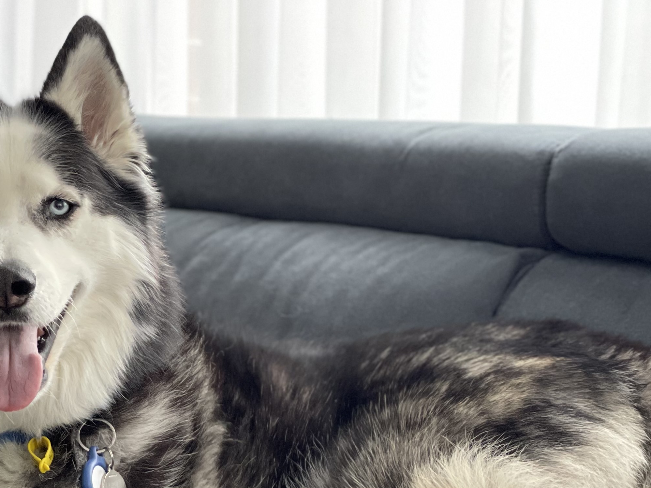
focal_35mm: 105
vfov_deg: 13.9
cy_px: 479
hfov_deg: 18.7
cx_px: 212
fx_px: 1975
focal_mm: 6
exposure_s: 1/122
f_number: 2
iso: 250
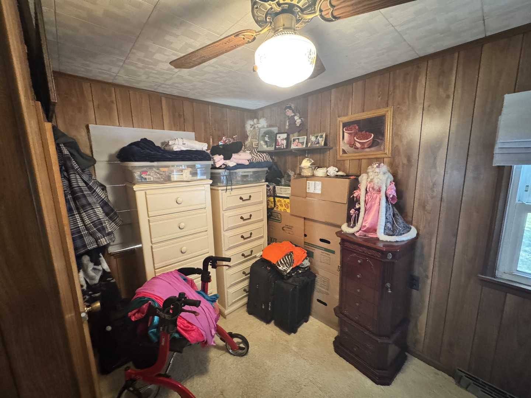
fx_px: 215
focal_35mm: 14
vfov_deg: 85.7
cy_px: 199
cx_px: 266
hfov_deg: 102.1
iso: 1250
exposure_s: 1/60
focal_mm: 2.22
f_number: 2.2
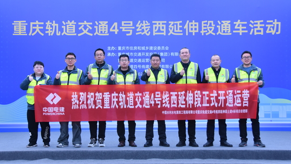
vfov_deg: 26.5
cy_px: 95
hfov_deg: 45.5
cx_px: 146
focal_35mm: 45
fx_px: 347
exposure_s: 1/100
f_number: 5
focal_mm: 28
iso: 800
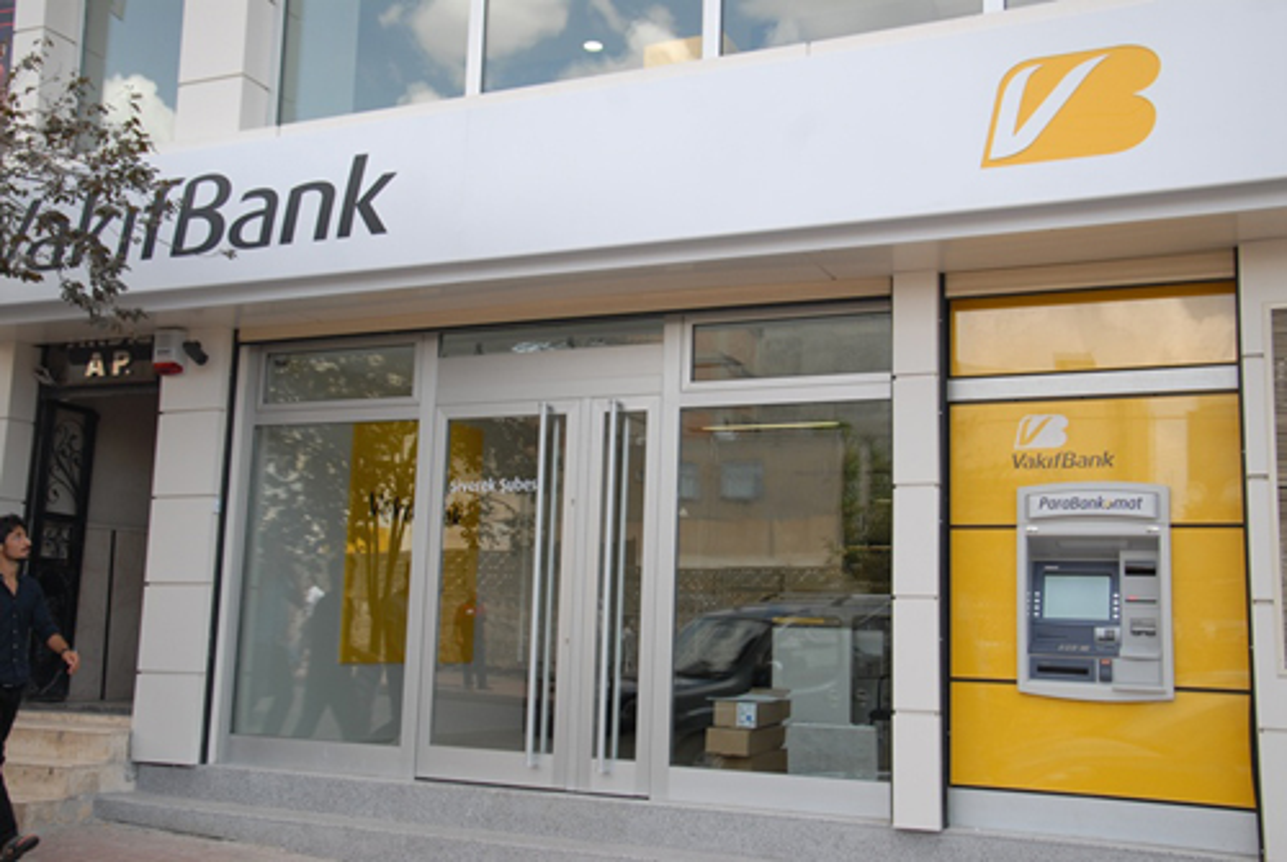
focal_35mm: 38
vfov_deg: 35.6
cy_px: 431
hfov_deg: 51.2
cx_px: 644
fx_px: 1343
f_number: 6.3
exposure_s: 1/160
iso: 160
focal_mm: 25
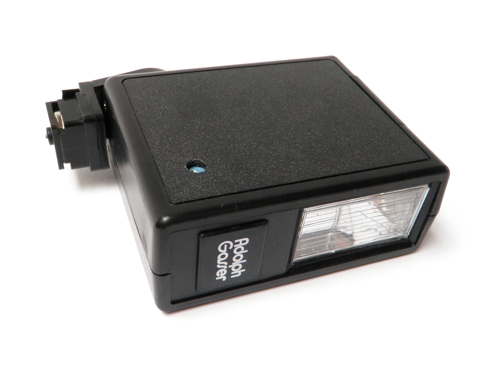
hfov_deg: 51.4
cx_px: 248
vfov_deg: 39.7
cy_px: 186
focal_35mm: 36
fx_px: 517
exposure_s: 1/25
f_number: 4.1
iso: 200
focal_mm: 6.53
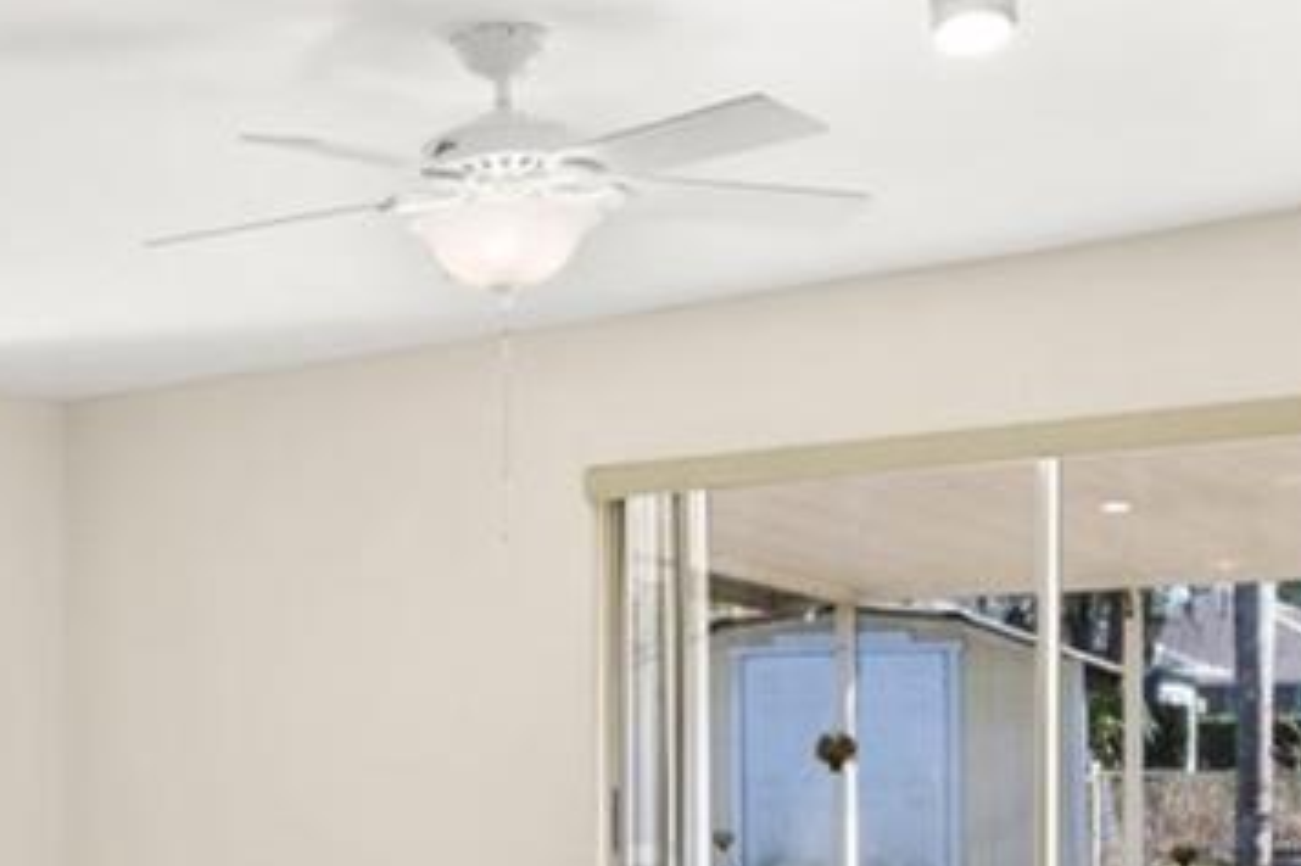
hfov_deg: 30.2
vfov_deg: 21.2
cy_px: 742
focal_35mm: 63
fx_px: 2276
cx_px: 69
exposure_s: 1/5
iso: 400
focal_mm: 14
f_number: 11
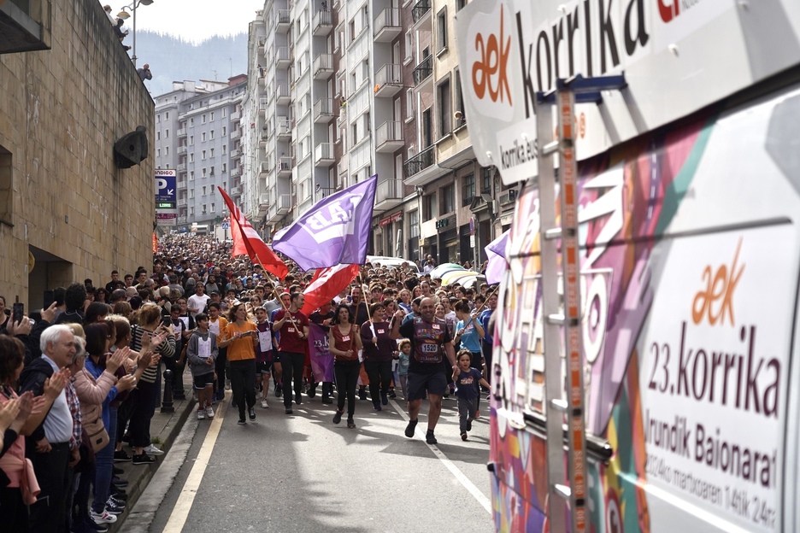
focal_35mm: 61
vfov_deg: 22.3
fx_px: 1355
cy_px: 266
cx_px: 400
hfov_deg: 32.9
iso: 400
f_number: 4
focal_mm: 61
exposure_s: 1/4000
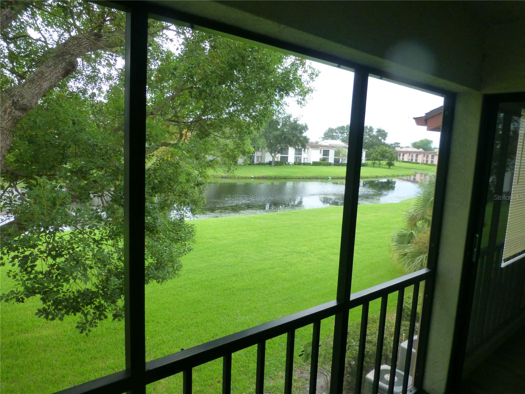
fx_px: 364
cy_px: 197
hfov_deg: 71.6
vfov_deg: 56.8
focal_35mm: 24
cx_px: 262
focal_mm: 4.3
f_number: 3.3
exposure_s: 1/200
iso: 320
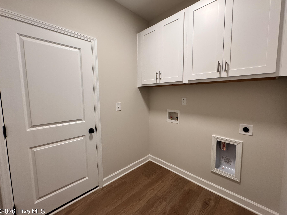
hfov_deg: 98.1
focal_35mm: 15
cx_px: 149
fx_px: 124
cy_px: 107
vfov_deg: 81.7
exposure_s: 1/120
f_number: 2.2
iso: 250
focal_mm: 2.22
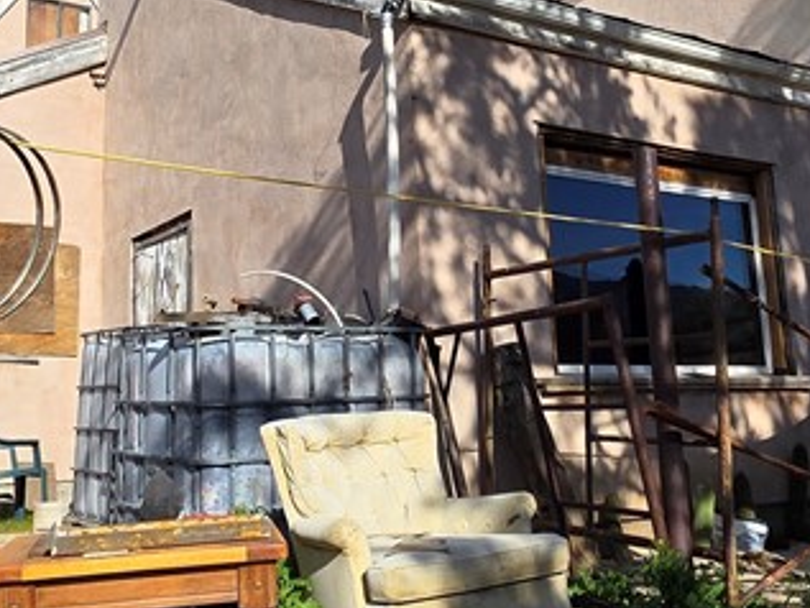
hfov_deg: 44.8
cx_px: 383
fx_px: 983
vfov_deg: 34.3
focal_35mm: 42
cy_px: 243
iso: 40
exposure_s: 1/2820
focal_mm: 2.2
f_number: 1.9
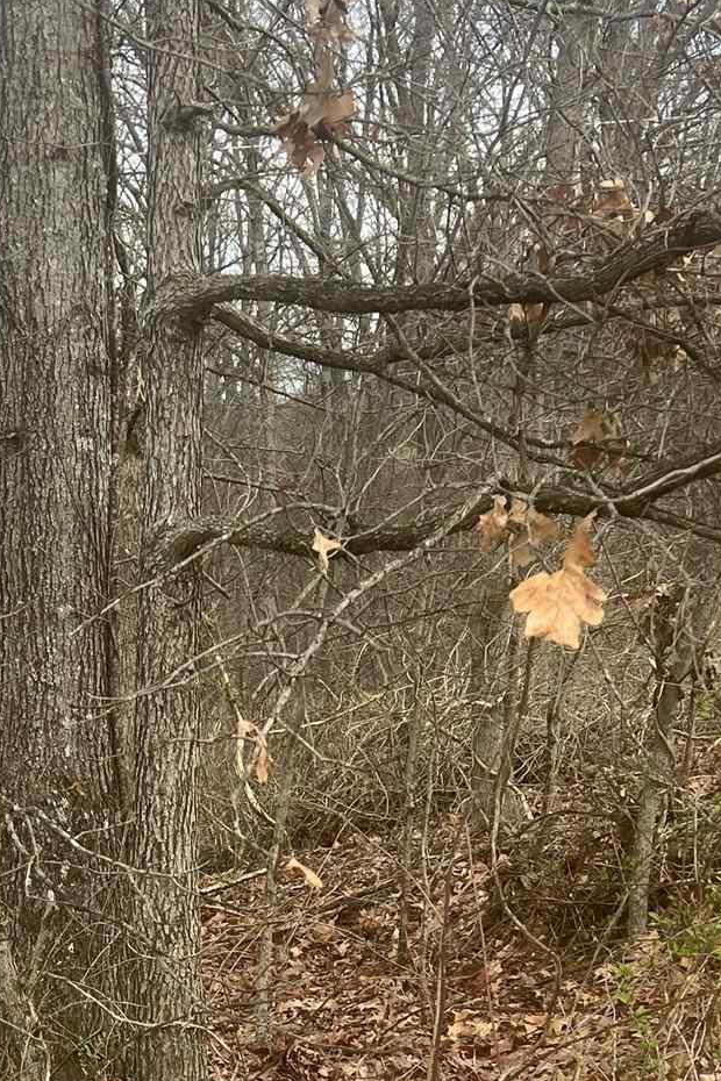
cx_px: 119
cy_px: 905
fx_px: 2013
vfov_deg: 29.2
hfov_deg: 20.0
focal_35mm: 67
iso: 50
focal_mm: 5.7
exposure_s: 1/581
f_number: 1.5
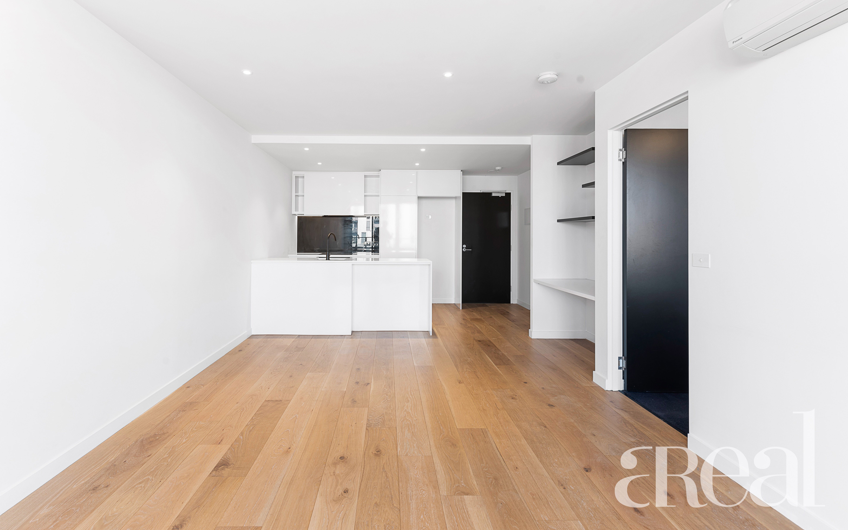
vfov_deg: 71.1
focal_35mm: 16
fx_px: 370
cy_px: 244
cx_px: 416
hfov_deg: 97.8
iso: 100
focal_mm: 15
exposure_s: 1/30
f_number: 9
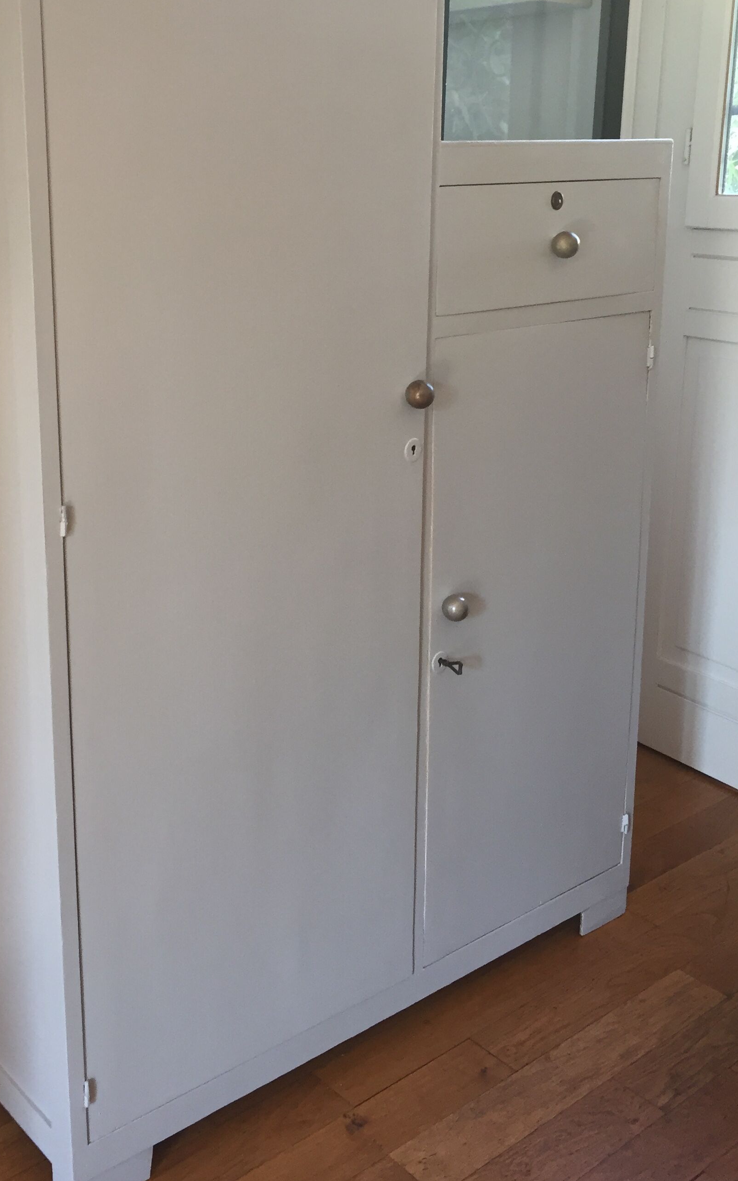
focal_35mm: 39
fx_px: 1255
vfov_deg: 50.0
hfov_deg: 32.5
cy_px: 458
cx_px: 239
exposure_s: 1/33
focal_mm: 4.15
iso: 100
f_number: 2.2
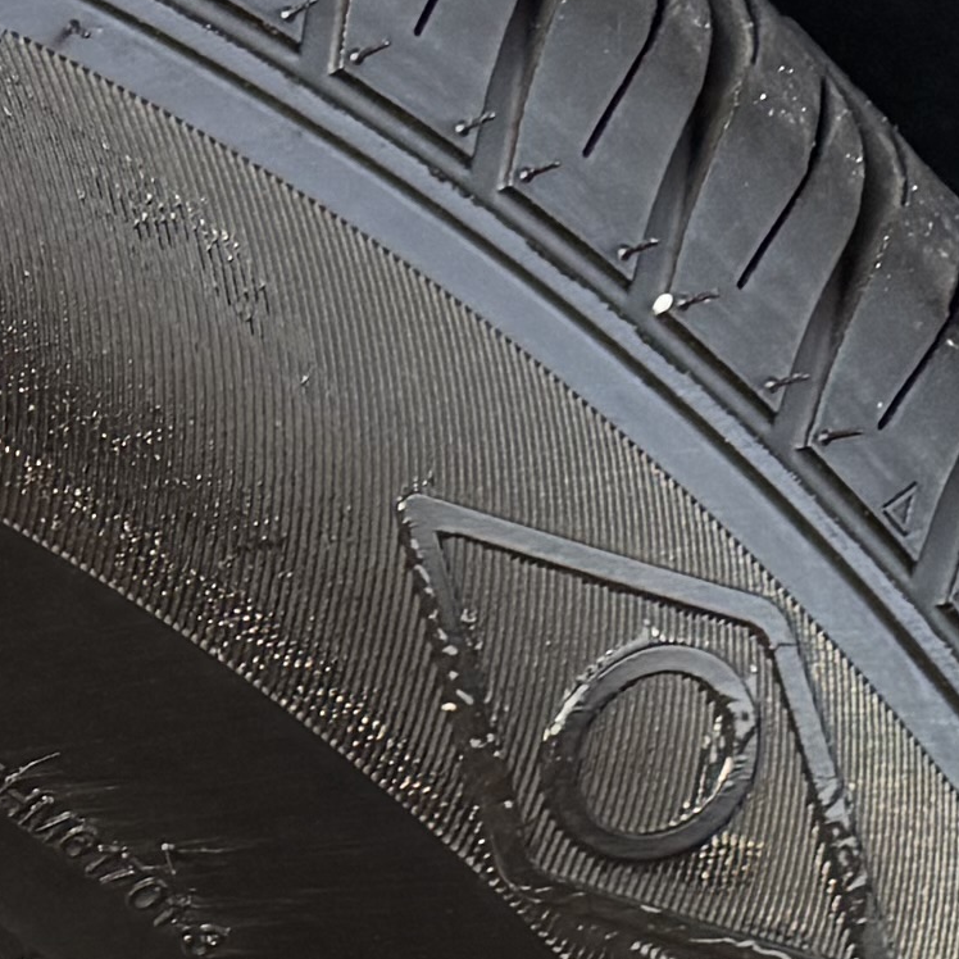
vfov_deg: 10.4
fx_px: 5078
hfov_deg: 9.5
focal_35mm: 162
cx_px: -1435
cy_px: 1509
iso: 80
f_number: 1.78
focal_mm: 6.76
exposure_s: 1/544
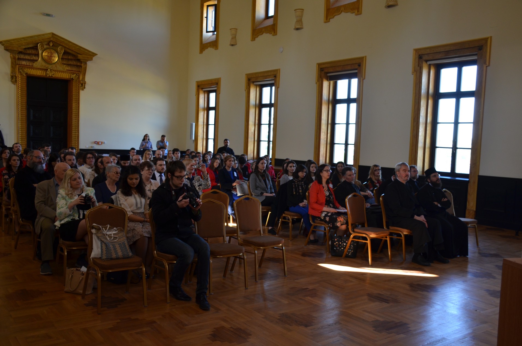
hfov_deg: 55.2
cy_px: 173
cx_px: 261
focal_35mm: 34
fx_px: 499
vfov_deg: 38.2
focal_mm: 23
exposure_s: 1/60
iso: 400
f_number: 4
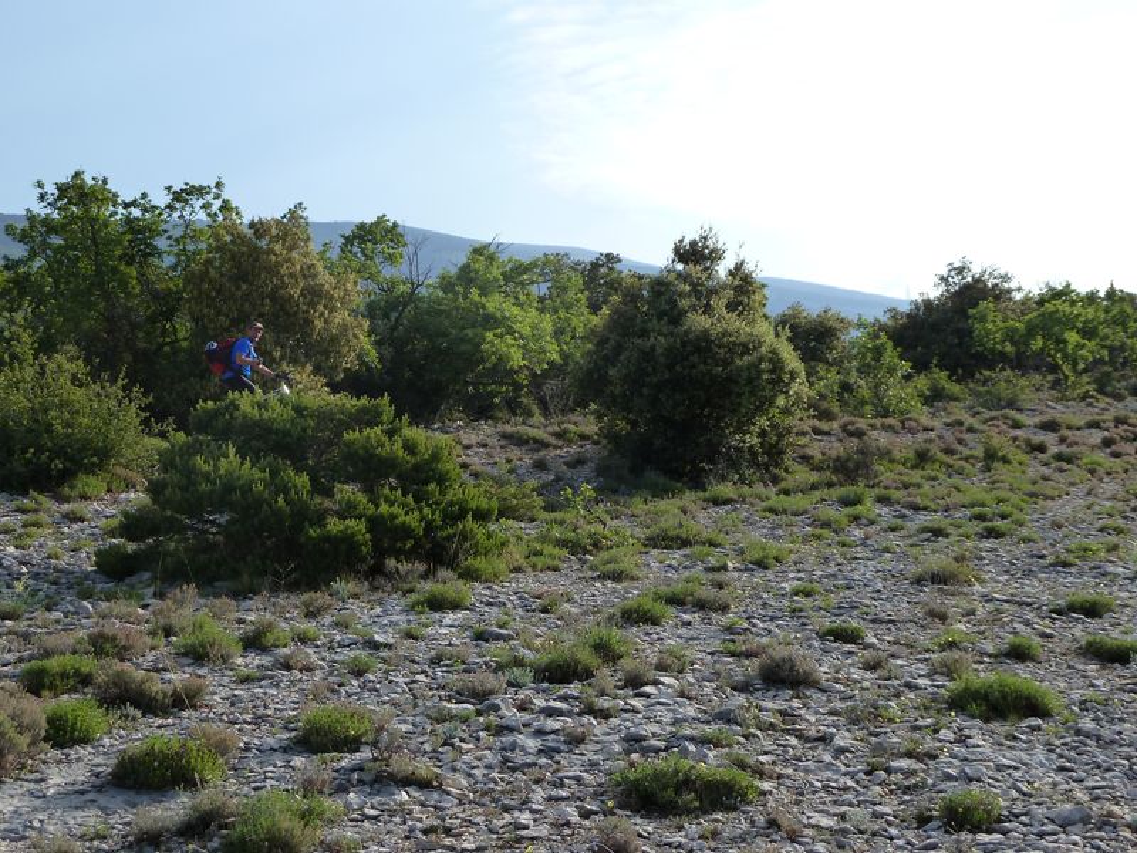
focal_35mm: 59
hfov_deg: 32.7
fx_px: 1938
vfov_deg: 24.8
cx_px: 568
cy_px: 426
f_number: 5
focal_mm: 9.7
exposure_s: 1/500
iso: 125
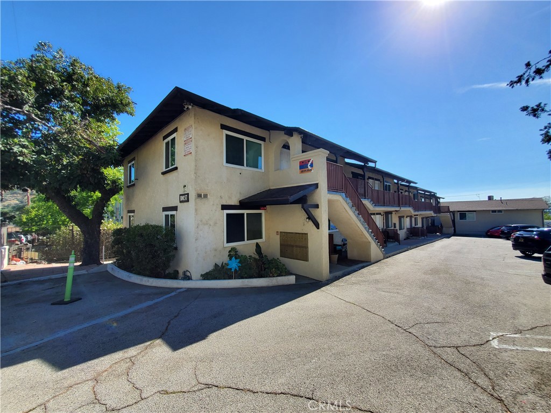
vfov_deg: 89.9
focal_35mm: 13
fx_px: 207
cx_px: 276
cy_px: 206
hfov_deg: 106.2
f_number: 2.2
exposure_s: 1/1120
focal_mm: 1.8
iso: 50
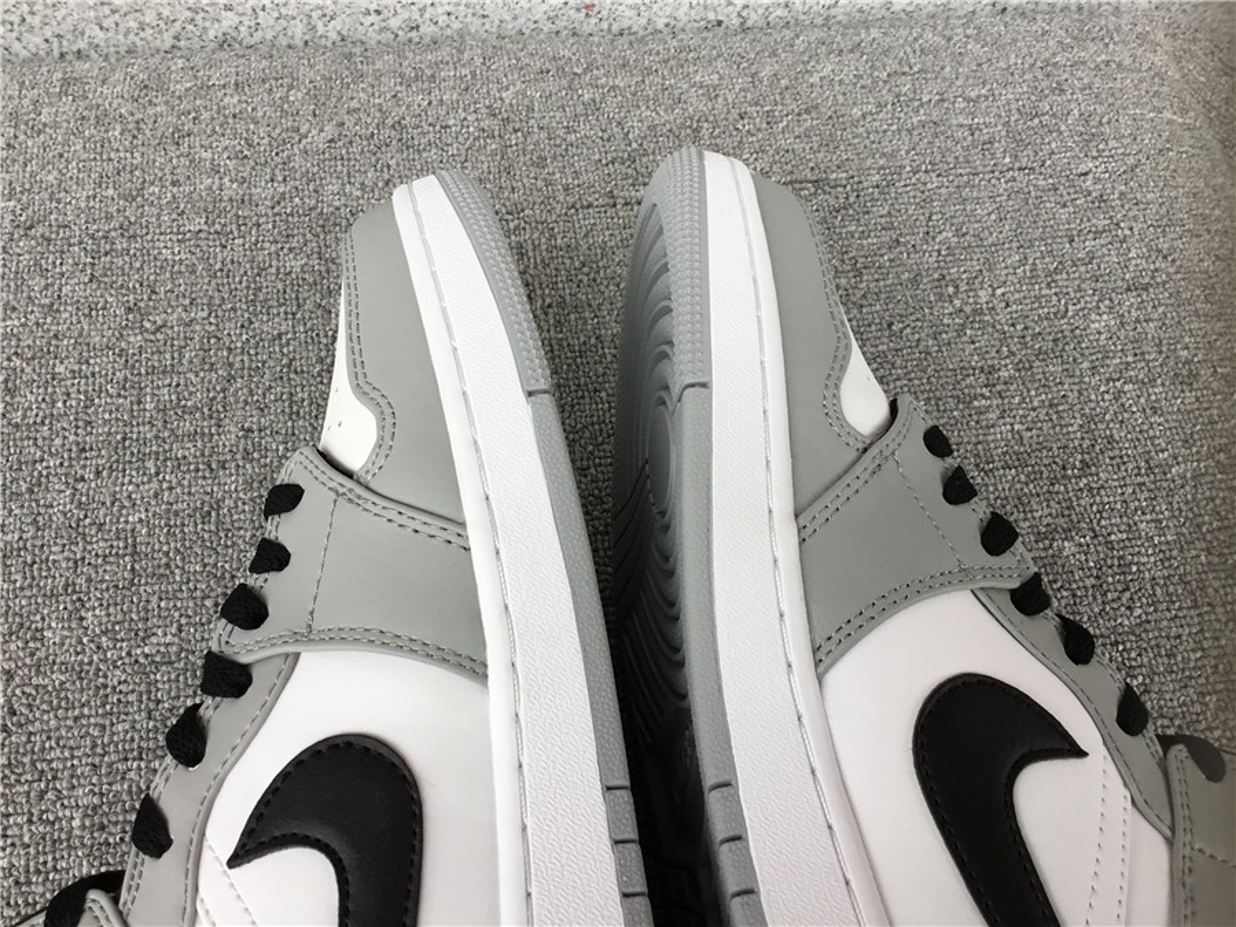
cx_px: 618
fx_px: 1107
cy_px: 464
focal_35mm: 31
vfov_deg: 45.4
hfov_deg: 58.4
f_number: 2.4
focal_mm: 3.3
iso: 32
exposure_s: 1/100
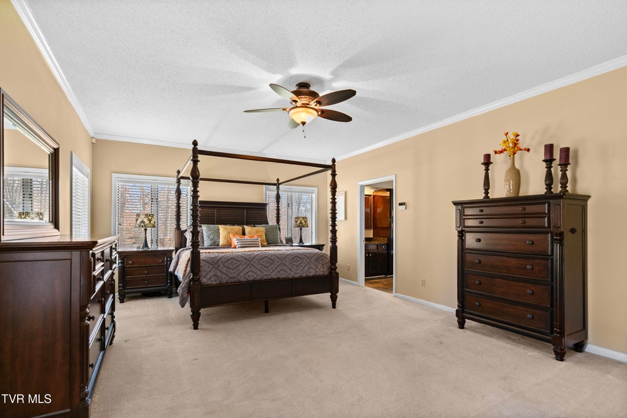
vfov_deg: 70.4
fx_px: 296
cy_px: 209
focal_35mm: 17
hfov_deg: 93.3
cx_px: 314
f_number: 2.8
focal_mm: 17
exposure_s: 1/30
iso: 250
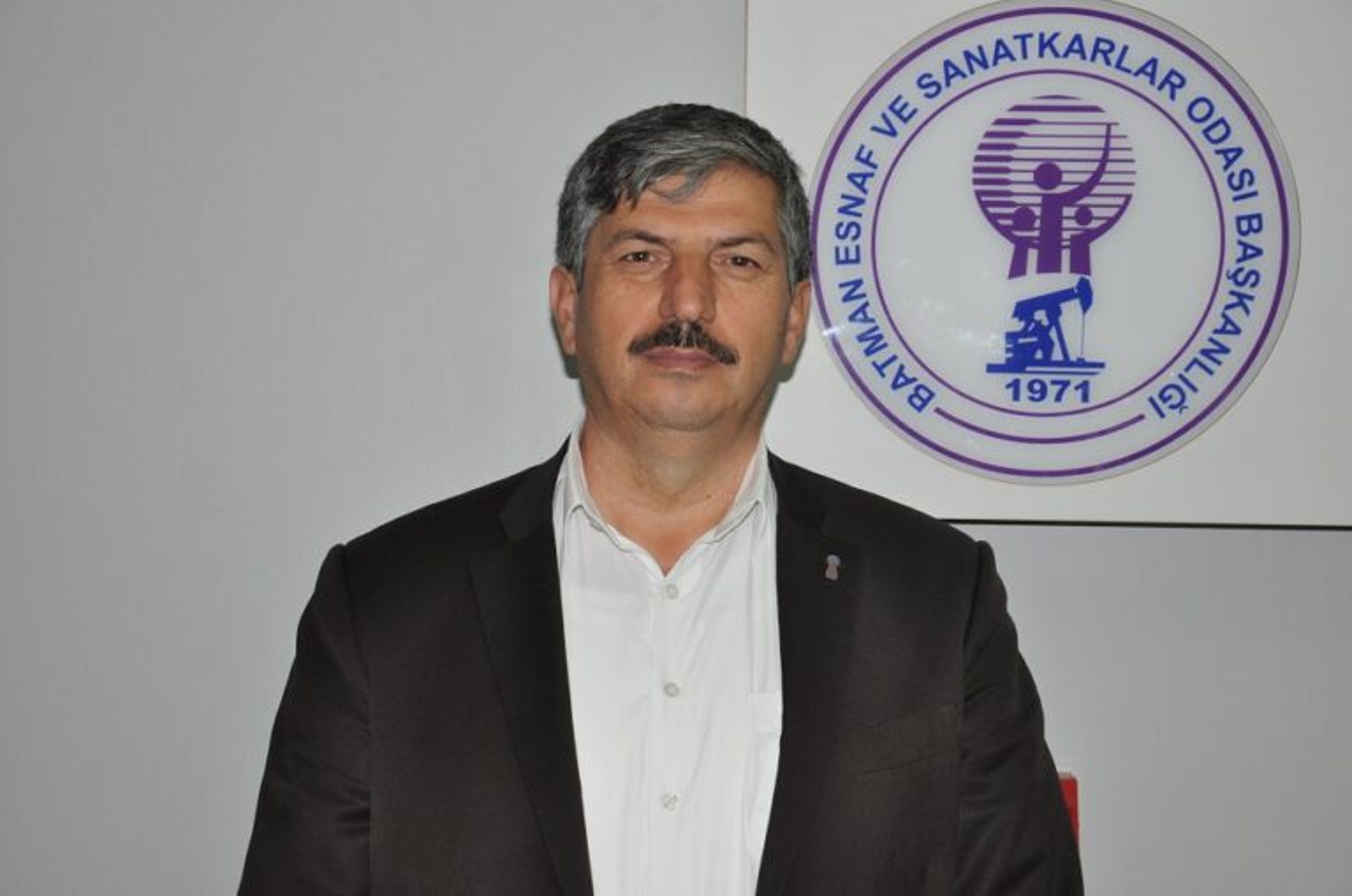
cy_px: 448
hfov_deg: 31.9
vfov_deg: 21.5
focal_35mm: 63
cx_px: 676
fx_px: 2362
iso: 800
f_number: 4.8
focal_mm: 42
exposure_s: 1/60
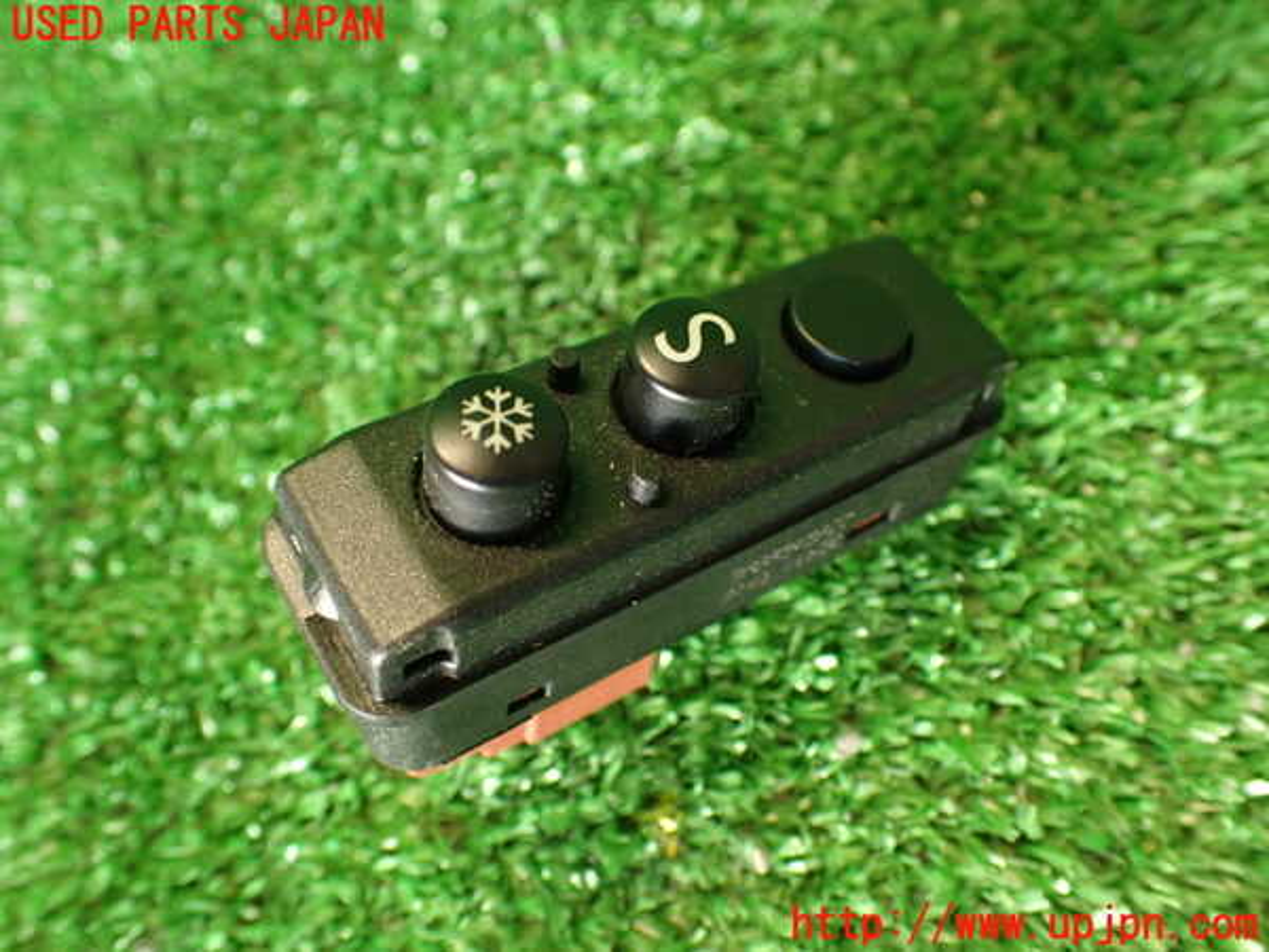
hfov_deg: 56.8
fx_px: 1173
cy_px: 476
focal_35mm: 32
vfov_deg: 44.2
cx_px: 634
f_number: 2.4
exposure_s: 1/30
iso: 320
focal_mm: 5.79
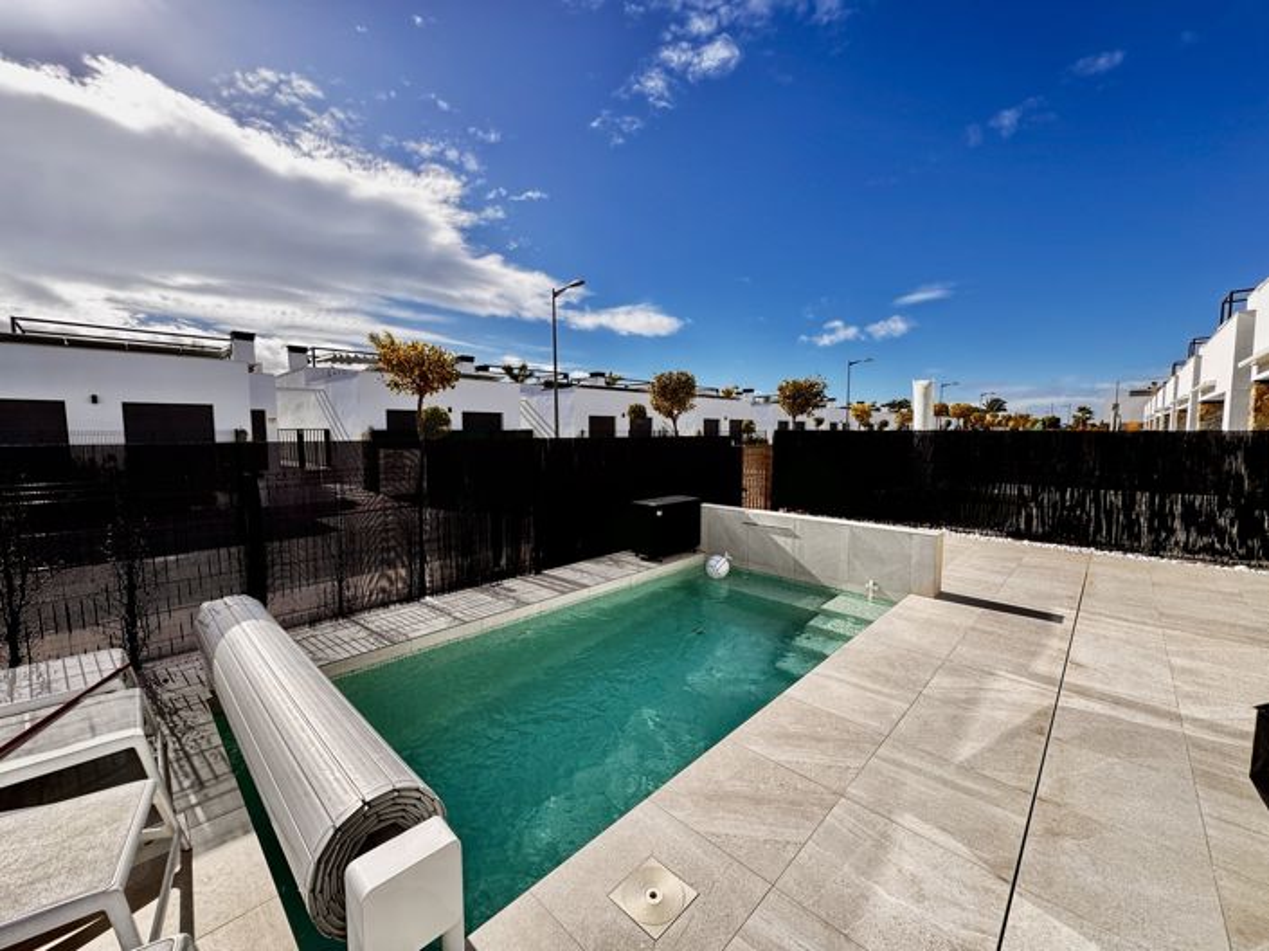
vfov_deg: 85.6
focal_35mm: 14
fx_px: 513
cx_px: 634
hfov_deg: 102.1
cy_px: 476
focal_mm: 2.22
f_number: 2.2
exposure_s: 1/1034
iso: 50
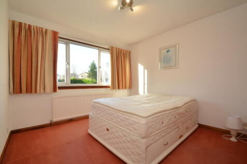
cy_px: 82
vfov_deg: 77.3
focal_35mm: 15
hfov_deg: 100.4
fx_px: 103
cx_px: 124
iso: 100
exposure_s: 1/15
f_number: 8
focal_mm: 10
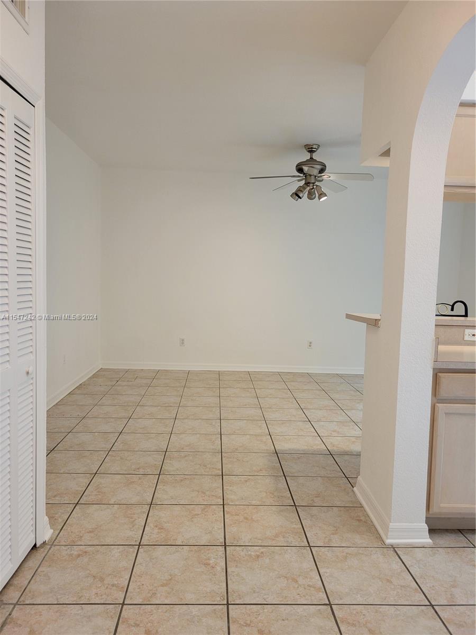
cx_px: 238
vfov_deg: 67.3
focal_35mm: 26
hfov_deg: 53.1
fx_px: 477
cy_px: 318
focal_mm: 5.4
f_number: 1.8
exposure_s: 1/60
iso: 160
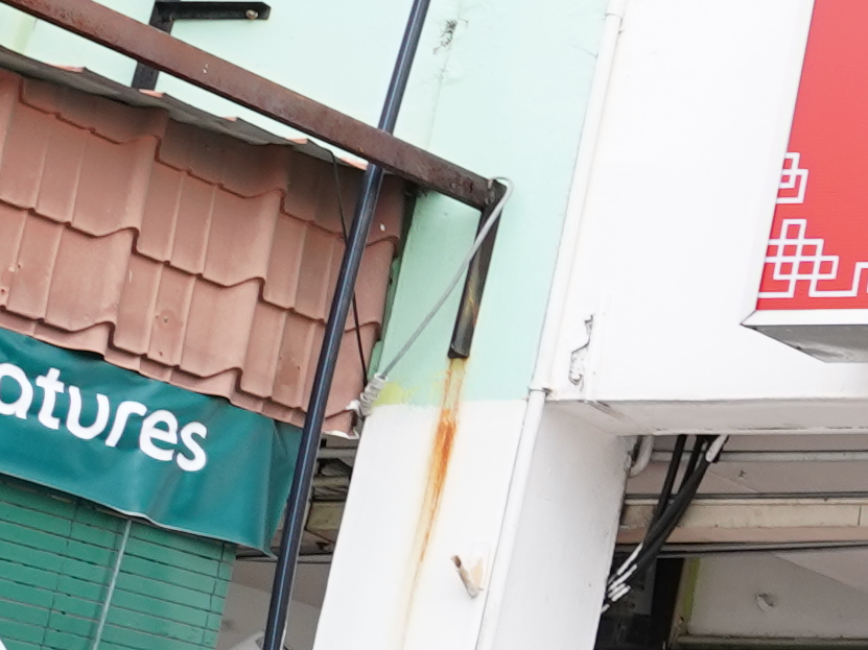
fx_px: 2958
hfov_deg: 10.8
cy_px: 223
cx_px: 2650
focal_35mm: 118
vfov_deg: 12.5
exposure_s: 1/160
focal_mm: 17
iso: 400
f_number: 4
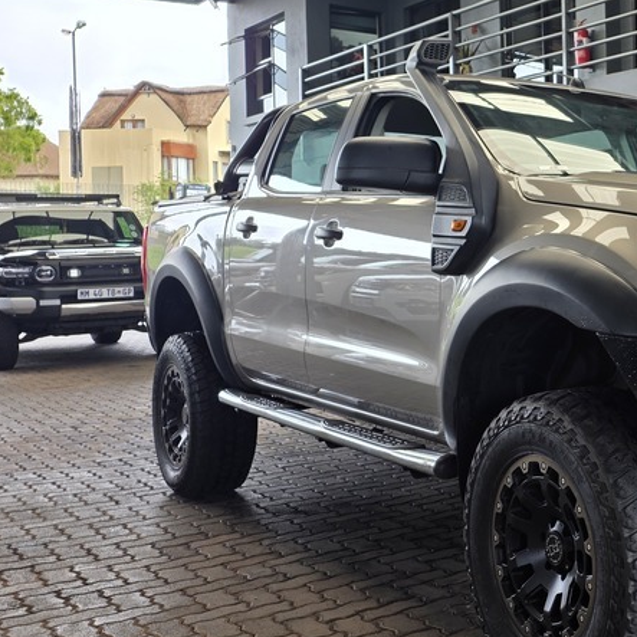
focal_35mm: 47
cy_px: 259
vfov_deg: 35.9
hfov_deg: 31.3
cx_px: 730
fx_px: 979
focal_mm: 6.25
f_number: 1.7
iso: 16
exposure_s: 1/54
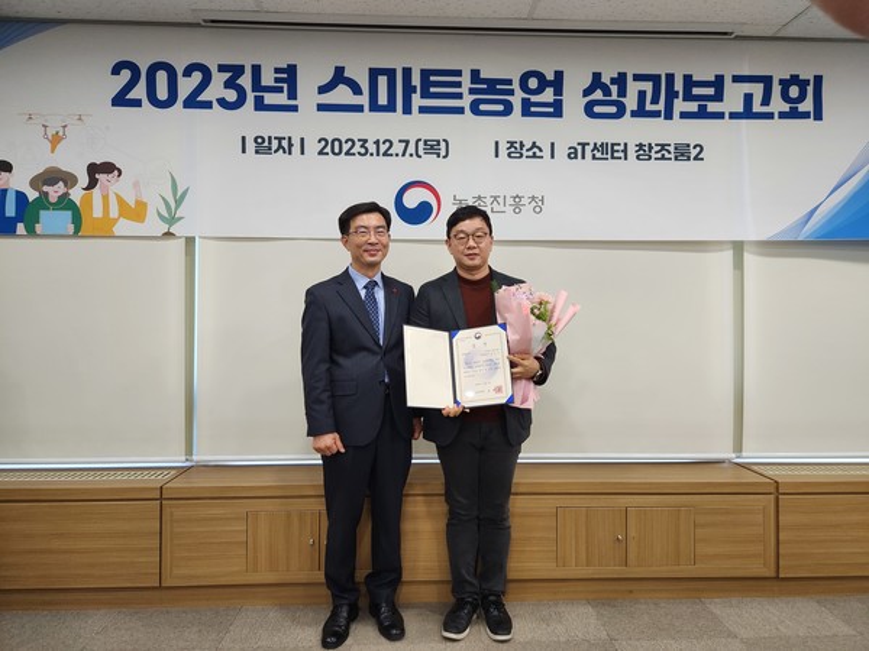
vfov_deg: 58.9
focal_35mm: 23
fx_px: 577
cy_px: 326
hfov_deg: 73.9
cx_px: 434
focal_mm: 5.4
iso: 200
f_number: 1.8
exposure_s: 1/120
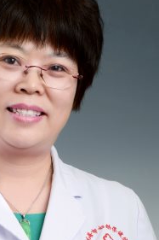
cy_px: 264
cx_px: 16
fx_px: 942
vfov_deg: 14.1
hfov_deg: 9.6
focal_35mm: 142
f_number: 10
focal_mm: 52
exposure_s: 1/160
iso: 100
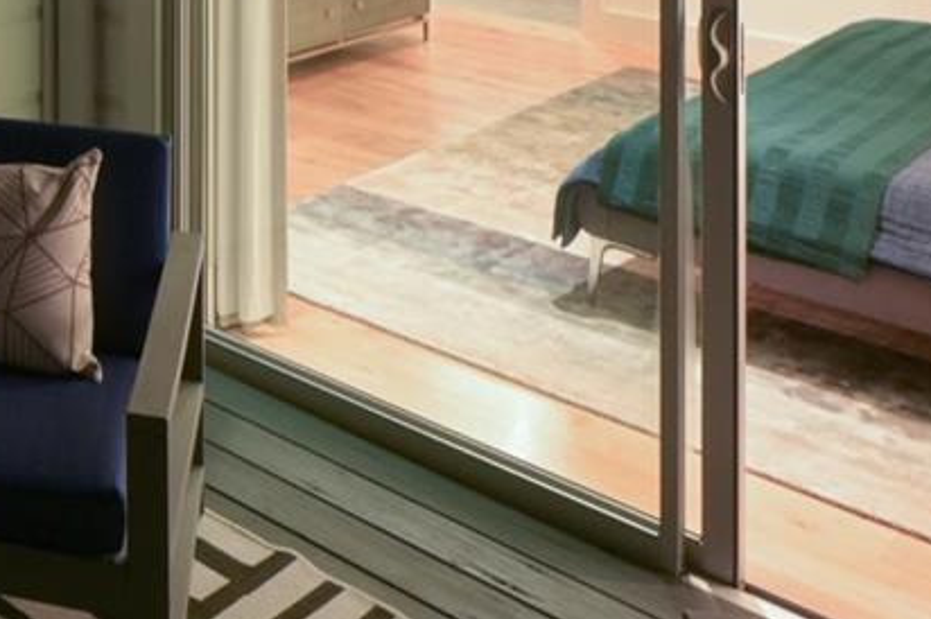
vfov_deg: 23.2
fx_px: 1318
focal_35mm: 51
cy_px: -207
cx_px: -142
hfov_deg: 33.0
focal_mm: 14
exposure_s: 1.6
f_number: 11
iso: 640
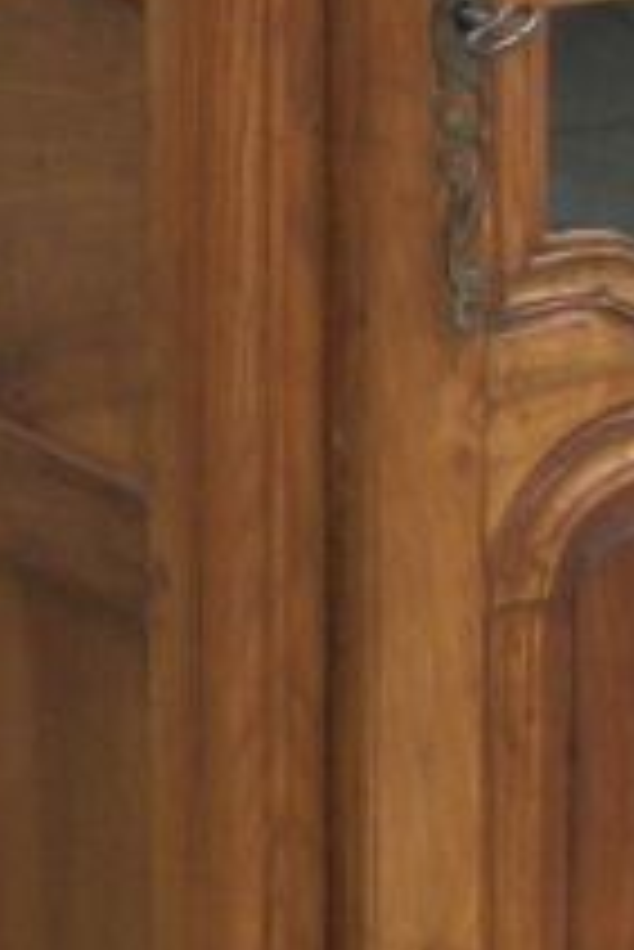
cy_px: 95
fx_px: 5327
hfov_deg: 6.8
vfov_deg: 10.1
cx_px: 139
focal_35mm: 202
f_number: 2.9
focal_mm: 5.7
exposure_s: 1/160
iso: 80
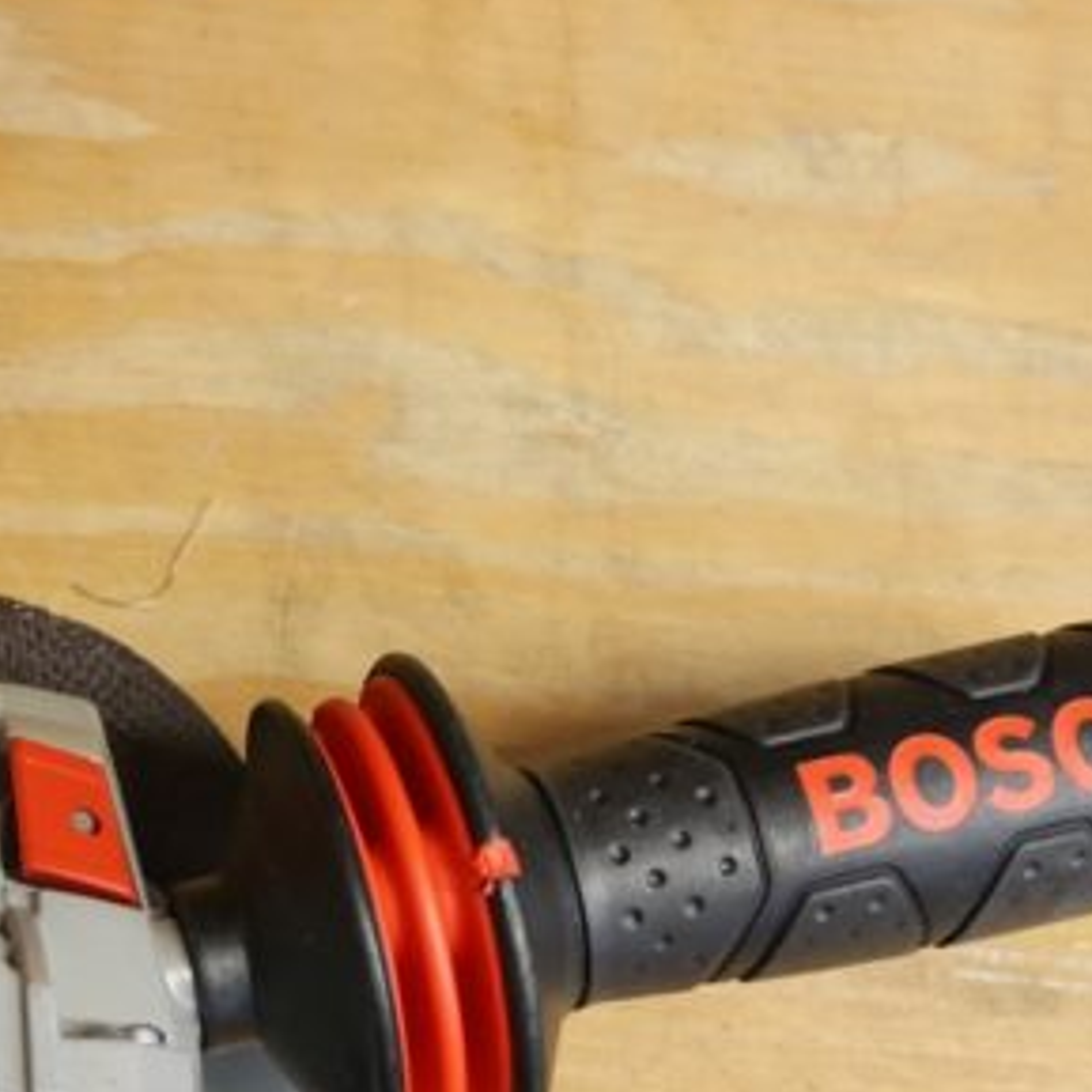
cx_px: 132
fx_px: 3034
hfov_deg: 20.1
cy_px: 639
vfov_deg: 20.4
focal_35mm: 85
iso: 1250
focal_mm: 20
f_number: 4.5
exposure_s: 1/60
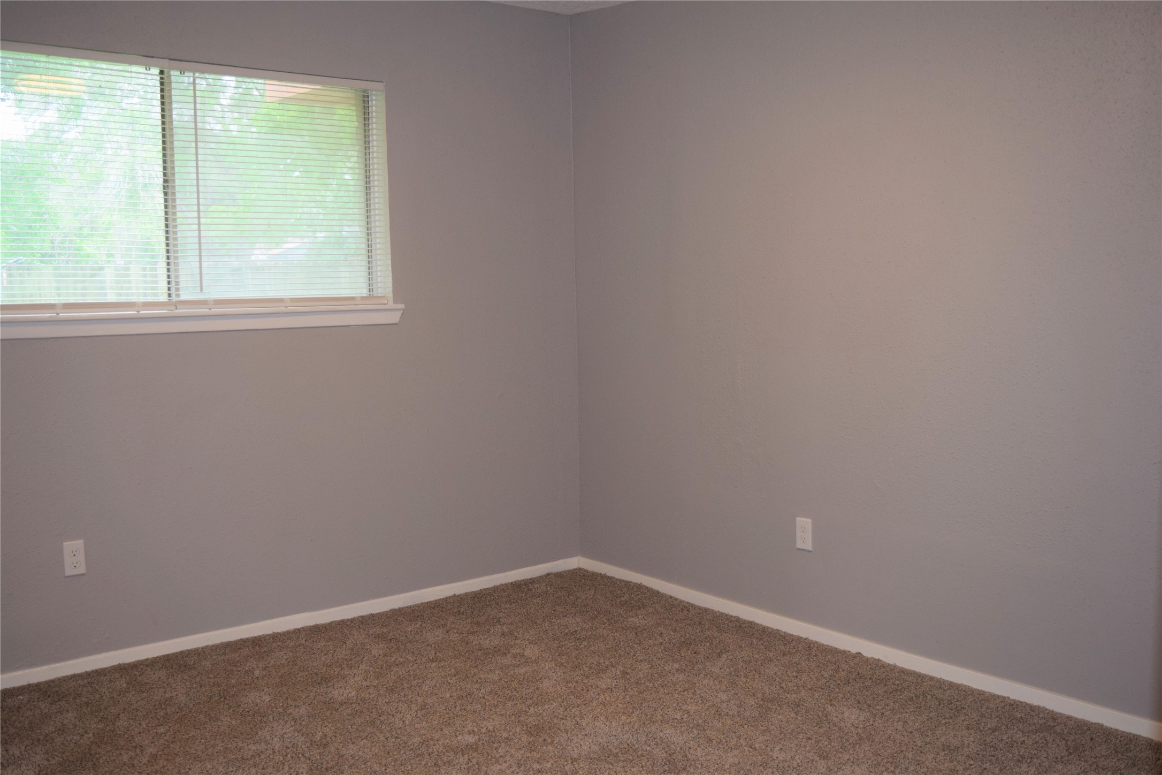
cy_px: 388
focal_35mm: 36
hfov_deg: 53.1
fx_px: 1162
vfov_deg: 36.9
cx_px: 581
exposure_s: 1/80
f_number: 4.5
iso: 800
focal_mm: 24
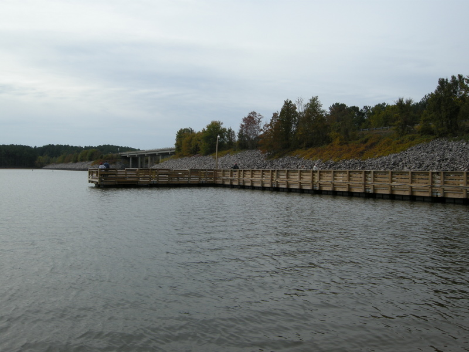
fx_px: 474
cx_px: 234
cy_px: 176
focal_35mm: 35
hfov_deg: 52.6
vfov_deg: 40.7
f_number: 6.1
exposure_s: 1/258
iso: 64
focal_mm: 7.5
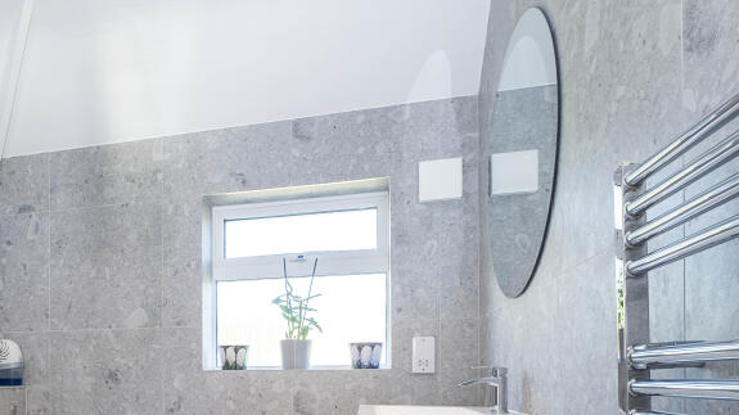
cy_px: 376
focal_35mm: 28
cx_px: 185
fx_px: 548
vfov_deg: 38.5
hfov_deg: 63.9
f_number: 6.4
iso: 320
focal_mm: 10
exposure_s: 1/20
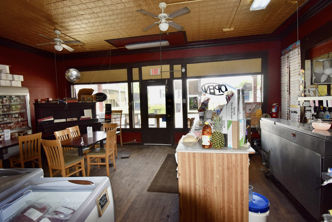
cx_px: 166
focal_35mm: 17
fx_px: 159
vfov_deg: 69.8
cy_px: 111
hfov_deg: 92.4
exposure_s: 1/200
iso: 320
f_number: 5
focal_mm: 11.5
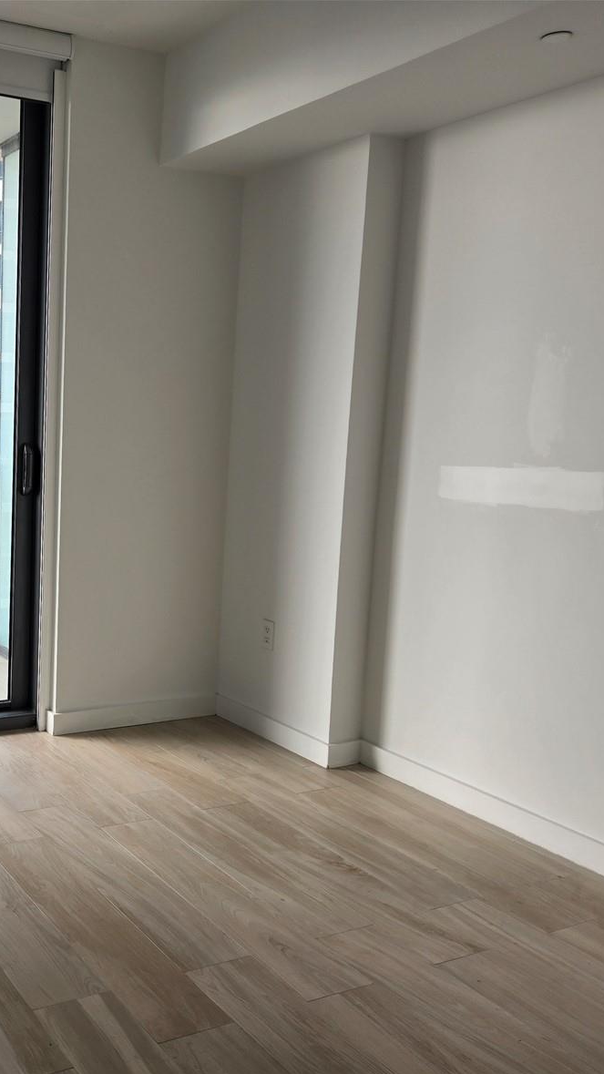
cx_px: 40
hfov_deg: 32.6
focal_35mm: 34
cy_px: 546
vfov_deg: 58.0
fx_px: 968
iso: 25
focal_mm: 5.4
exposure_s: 1/123
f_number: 1.8
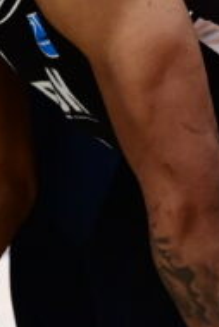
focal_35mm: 442
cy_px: -263
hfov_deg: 3.0
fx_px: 4026
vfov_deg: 4.6
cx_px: -573
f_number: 3.2
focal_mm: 70
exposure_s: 1/1000
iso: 3200
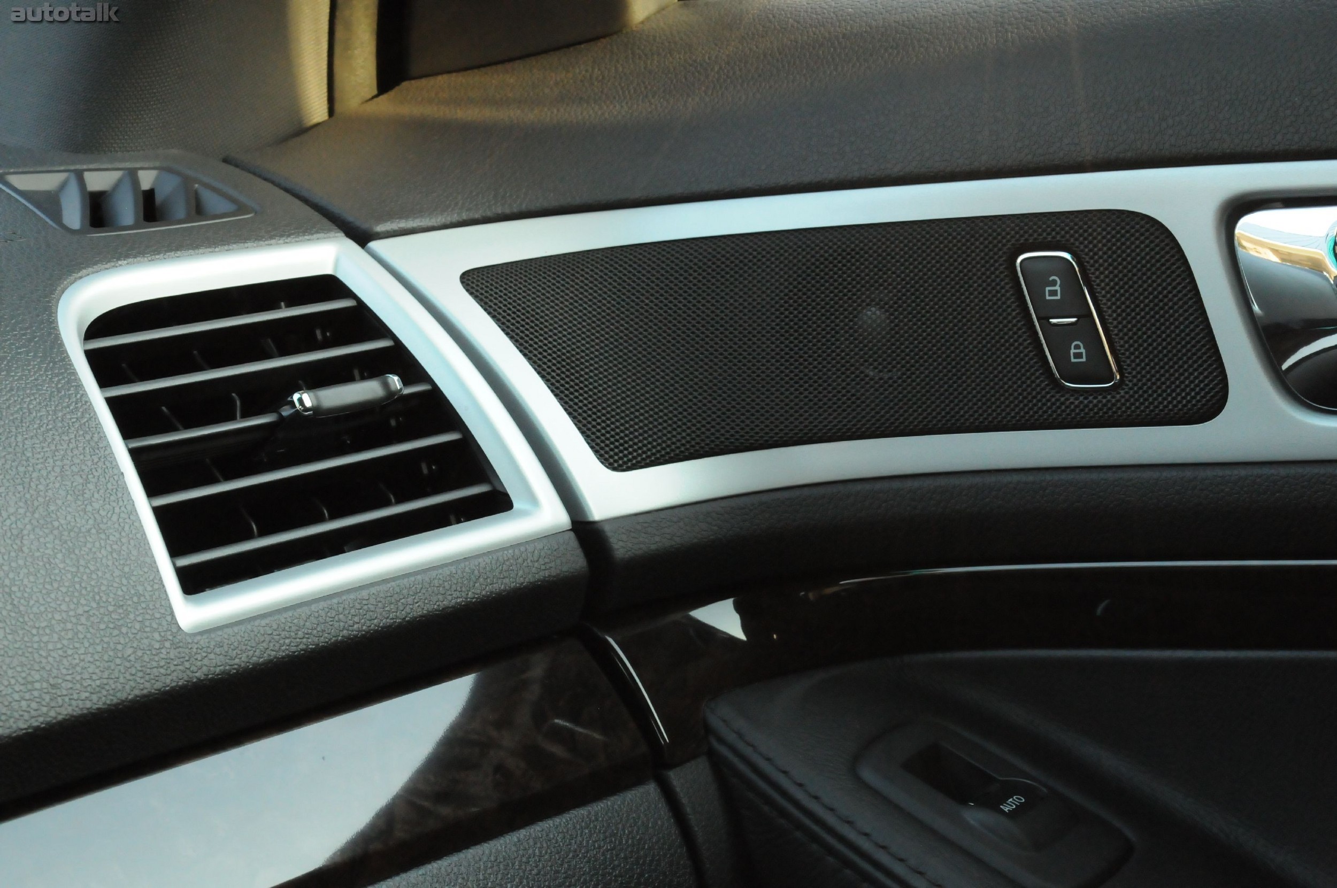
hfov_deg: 24.6
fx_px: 3061
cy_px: 444
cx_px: 668
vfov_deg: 16.5
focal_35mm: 82
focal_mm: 55
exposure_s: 1/100
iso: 2500
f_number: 11
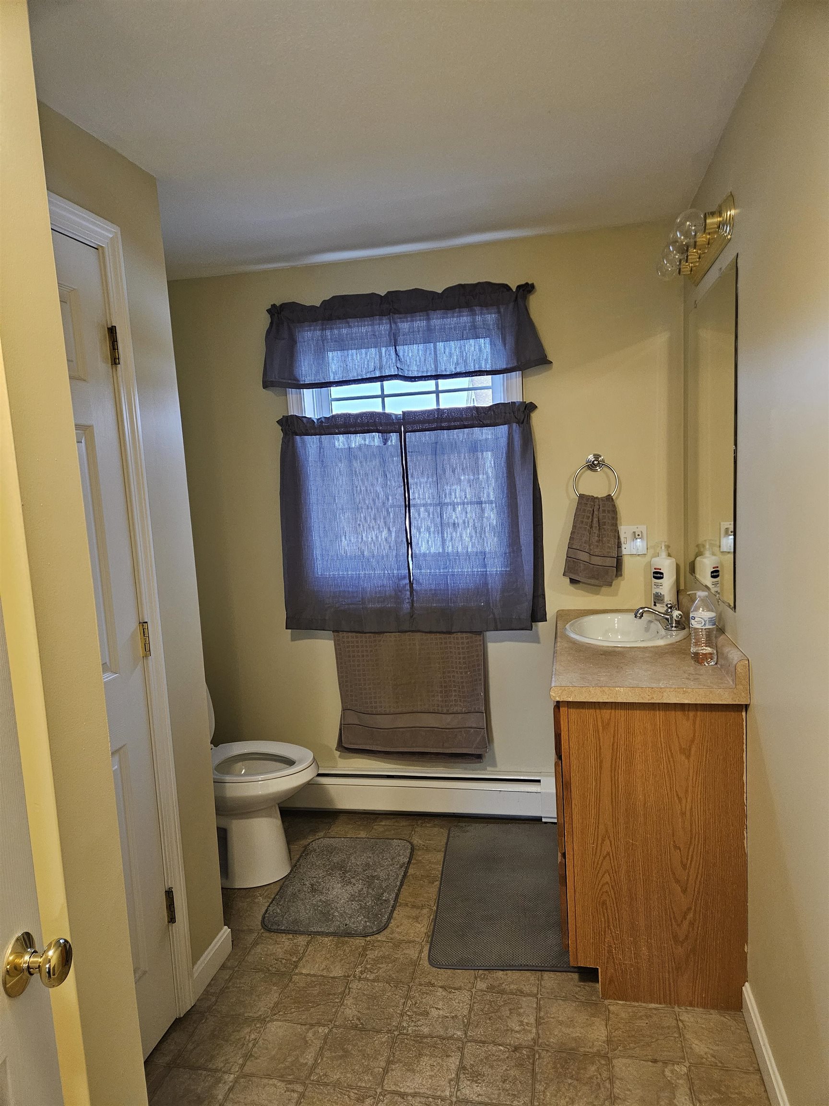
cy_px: 553
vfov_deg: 73.9
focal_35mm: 23
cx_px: 414
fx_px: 734
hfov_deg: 58.9
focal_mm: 5.4
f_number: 1.8
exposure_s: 1/60
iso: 640
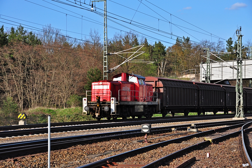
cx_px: 126
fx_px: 944
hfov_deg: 15.2
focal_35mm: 135
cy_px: 84
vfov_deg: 10.1
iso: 200
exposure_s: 1/320
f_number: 10
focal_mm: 90
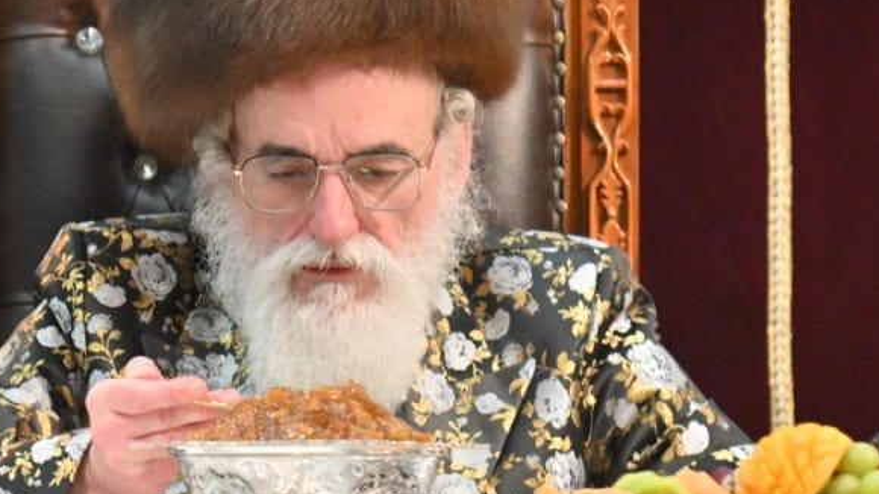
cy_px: 192
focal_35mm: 333
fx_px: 7760
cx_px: 339
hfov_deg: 6.5
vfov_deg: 3.6
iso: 2000
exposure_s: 1/250
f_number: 4
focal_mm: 120
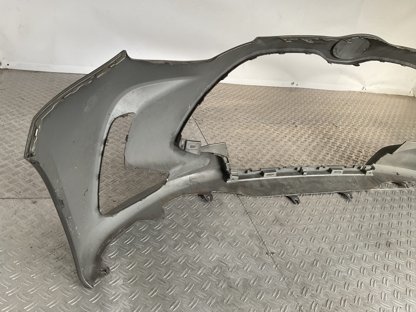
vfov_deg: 48.2
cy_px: 156
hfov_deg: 61.7
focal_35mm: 29
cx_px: 208
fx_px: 349
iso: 40
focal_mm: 3
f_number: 1.8
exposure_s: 1/50
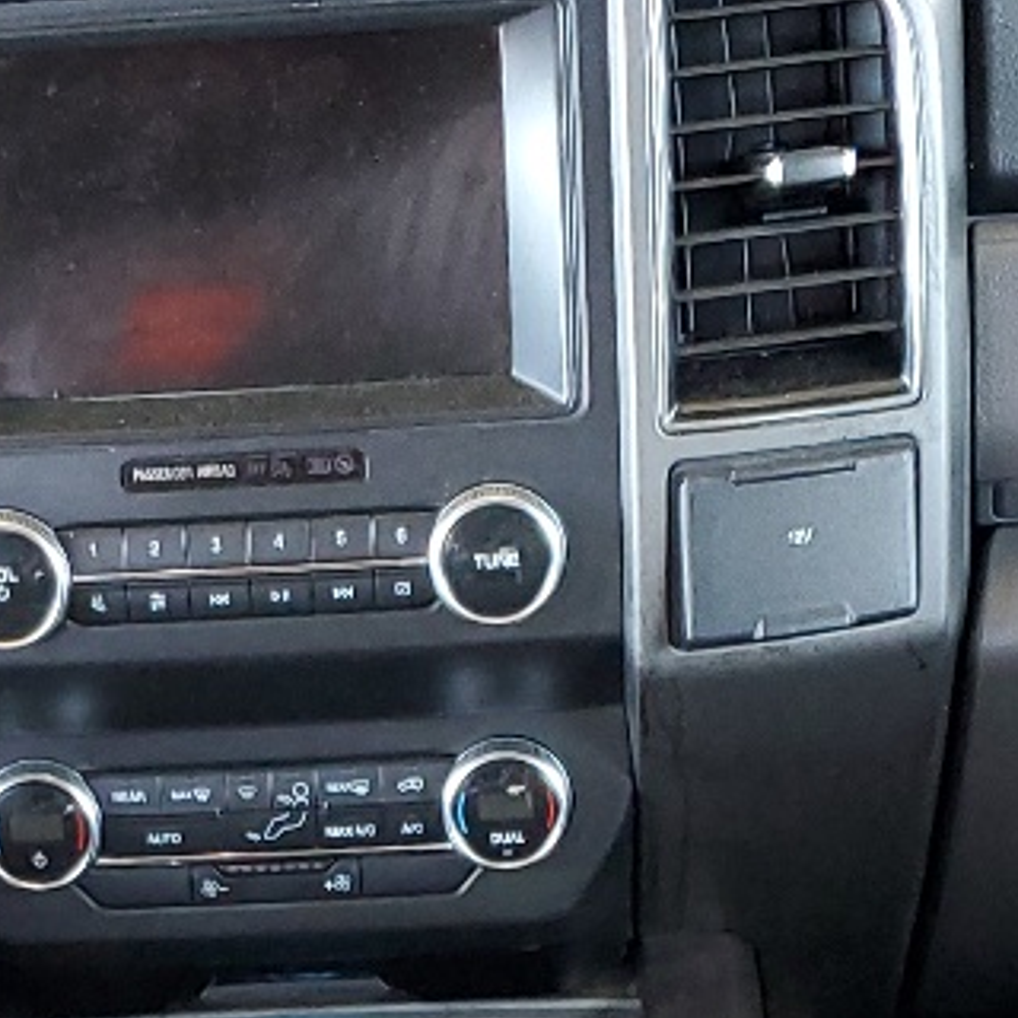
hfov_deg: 15.1
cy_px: 1492
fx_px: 3826
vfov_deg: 14.2
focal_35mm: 115
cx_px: 210
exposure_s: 1/60.2
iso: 144
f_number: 1.5
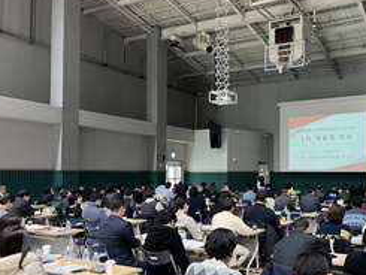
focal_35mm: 37
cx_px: 237
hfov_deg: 49.4
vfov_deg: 38.7
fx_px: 391
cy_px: 151
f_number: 1.6
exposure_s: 1/60
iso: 160
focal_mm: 5.1
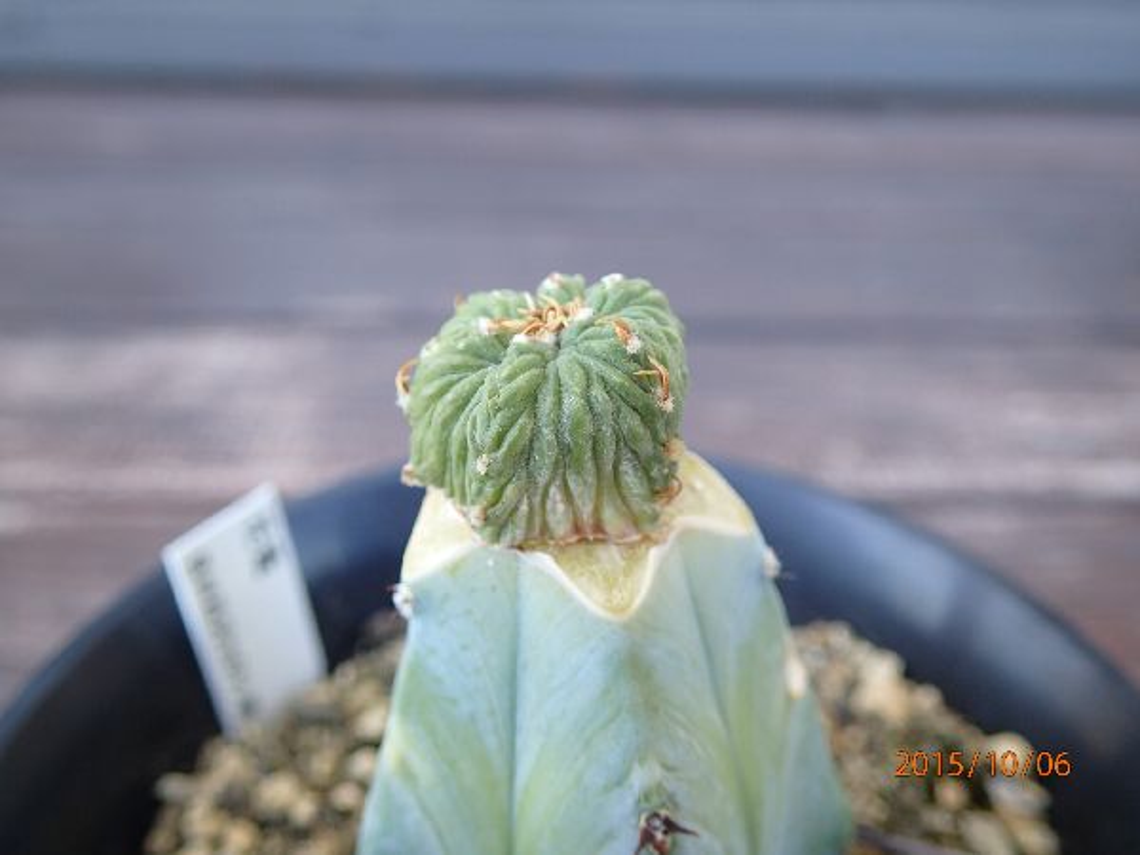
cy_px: 428
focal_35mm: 30
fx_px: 988
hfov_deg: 60.0
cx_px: 570
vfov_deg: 46.8
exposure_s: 1/125
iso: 160
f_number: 2.3
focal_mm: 5.5
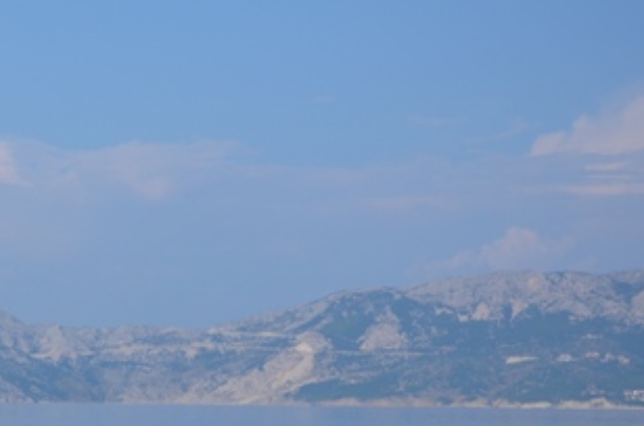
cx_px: -140
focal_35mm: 117
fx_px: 2089
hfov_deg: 16.7
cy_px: 405
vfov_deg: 11.6
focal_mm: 30
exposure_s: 1/250
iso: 100
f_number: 8
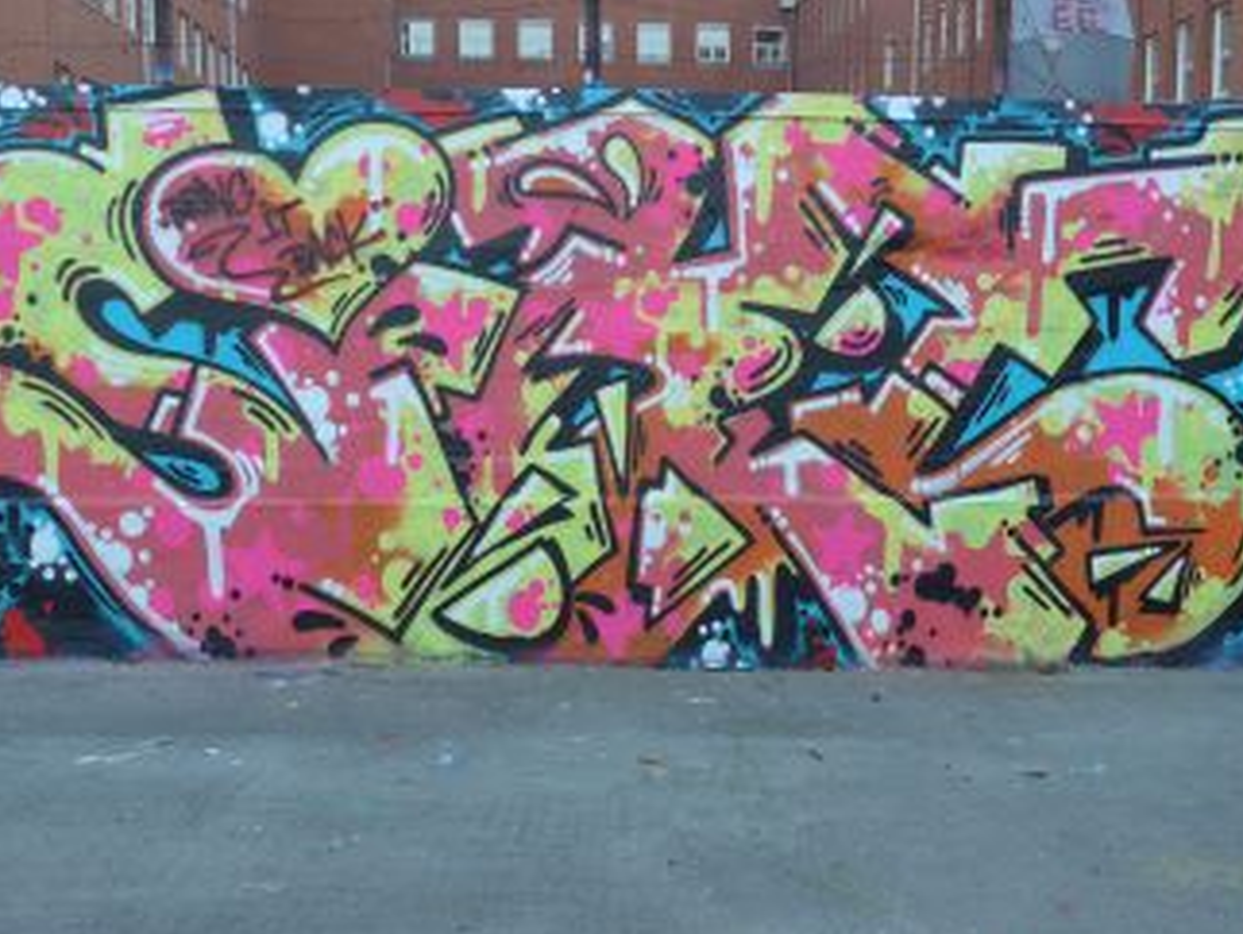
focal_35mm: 45
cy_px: 531
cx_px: 706
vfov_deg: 32.2
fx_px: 1617
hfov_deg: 42.0
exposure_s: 1/100
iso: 80
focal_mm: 6
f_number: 2.8
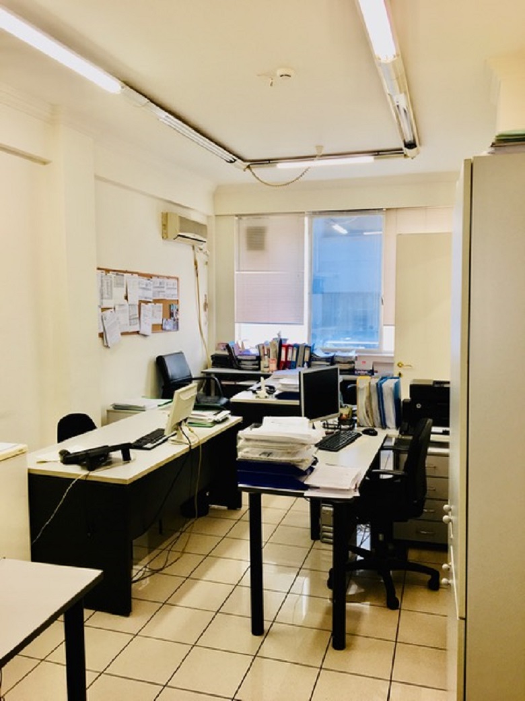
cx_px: 262
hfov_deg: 48.2
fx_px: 586
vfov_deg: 61.7
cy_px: 350
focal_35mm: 29
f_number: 2.2
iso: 25
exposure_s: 1/33
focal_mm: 4.15
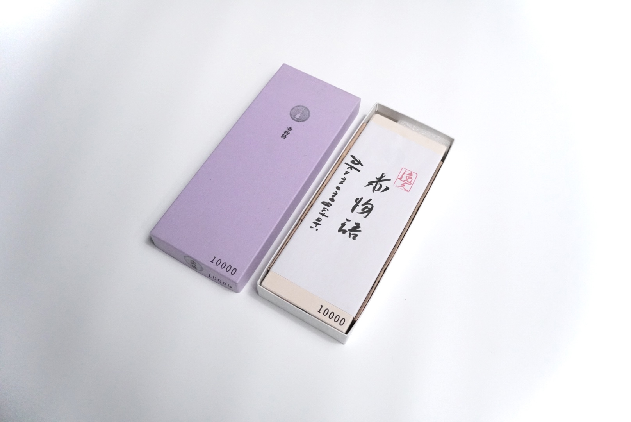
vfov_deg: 43.5
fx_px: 529
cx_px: 316
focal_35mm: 30
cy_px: 211
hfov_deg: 61.6
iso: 6400
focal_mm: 20.1
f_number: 4
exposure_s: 1/160
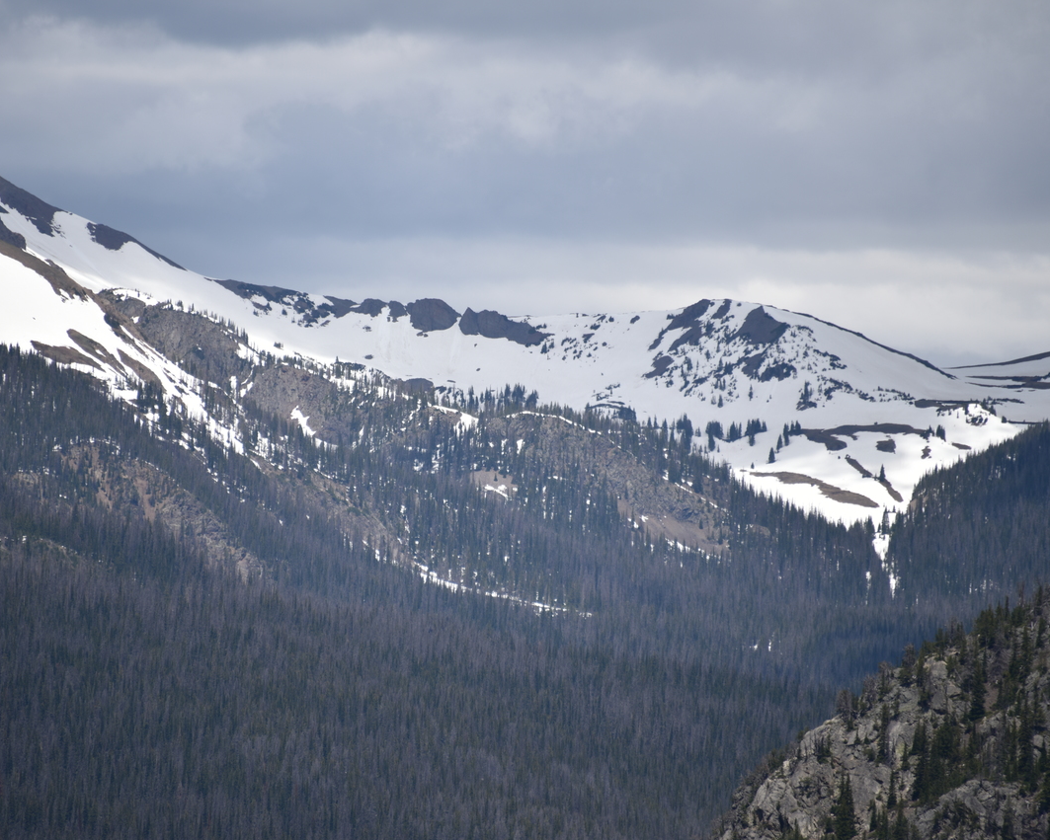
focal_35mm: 339
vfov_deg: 4.6
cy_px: 420
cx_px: 444
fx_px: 10538
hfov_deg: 5.7
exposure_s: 1/640
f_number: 5.6
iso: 100
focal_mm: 300
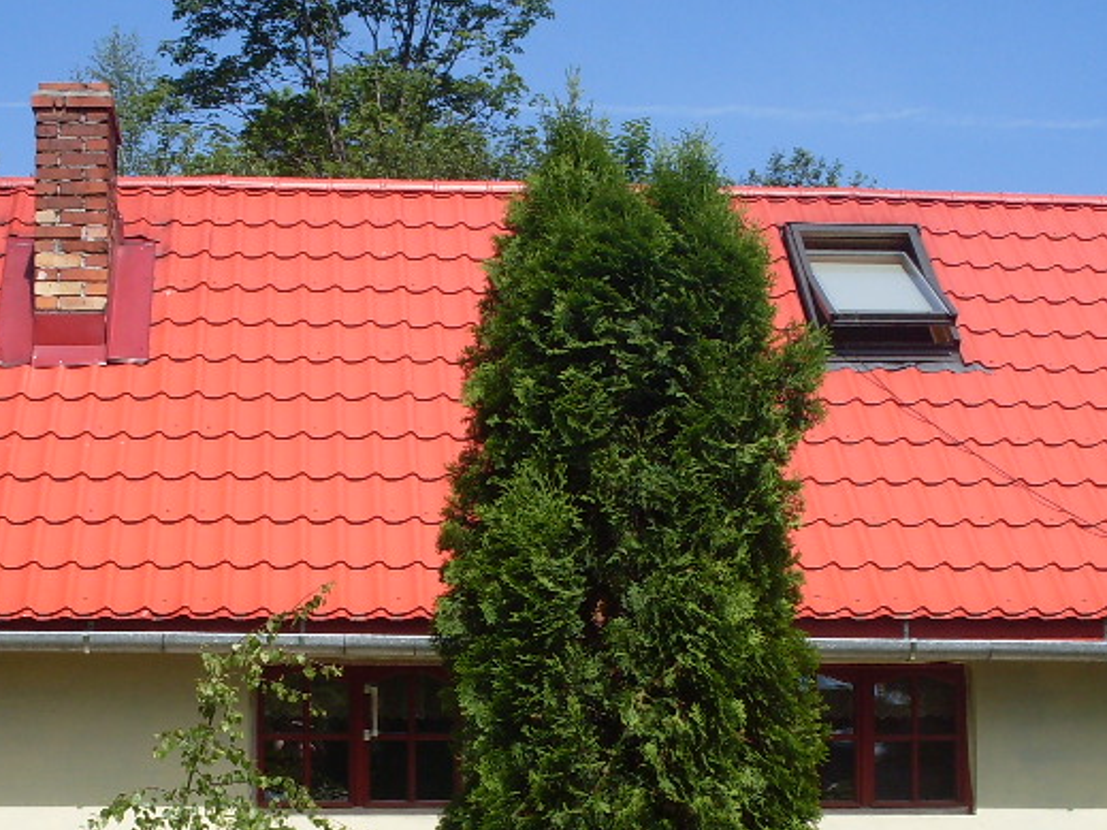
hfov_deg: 25.9
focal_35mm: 75
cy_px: 666
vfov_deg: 19.4
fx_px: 2398
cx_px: 448
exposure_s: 1/180
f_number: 8.4
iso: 80
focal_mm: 6.3
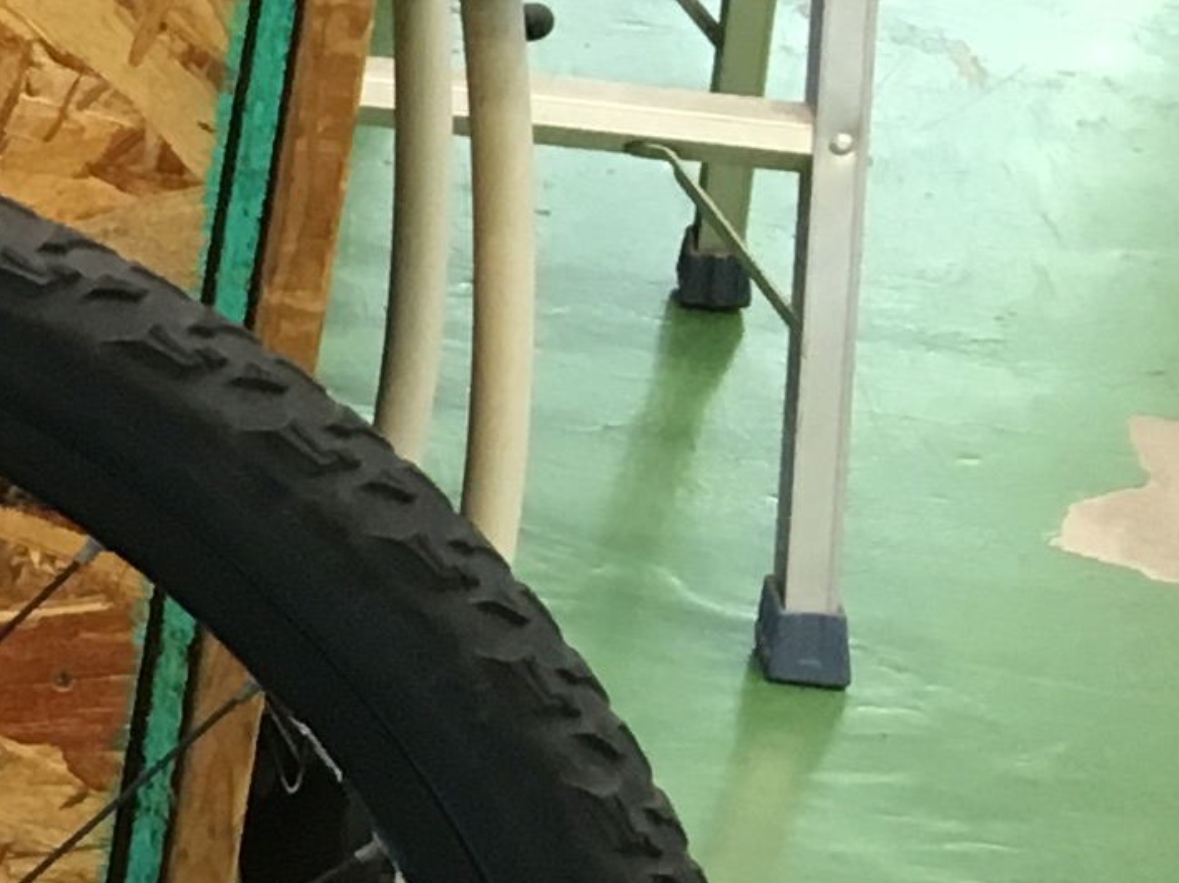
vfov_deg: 9.0
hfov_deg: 9.9
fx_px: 5617
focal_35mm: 165
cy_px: 399
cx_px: -2015
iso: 80
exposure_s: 1/30
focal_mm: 4.15
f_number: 2.2
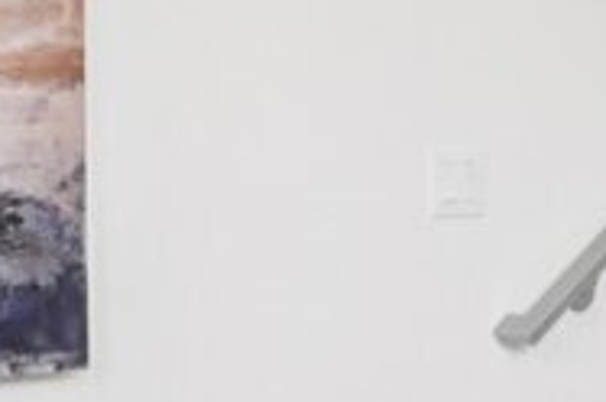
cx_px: 995
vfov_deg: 11.4
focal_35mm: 120
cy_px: 242
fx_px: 2017
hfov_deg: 15.3
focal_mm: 16
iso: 1600
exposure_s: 1/80
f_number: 8
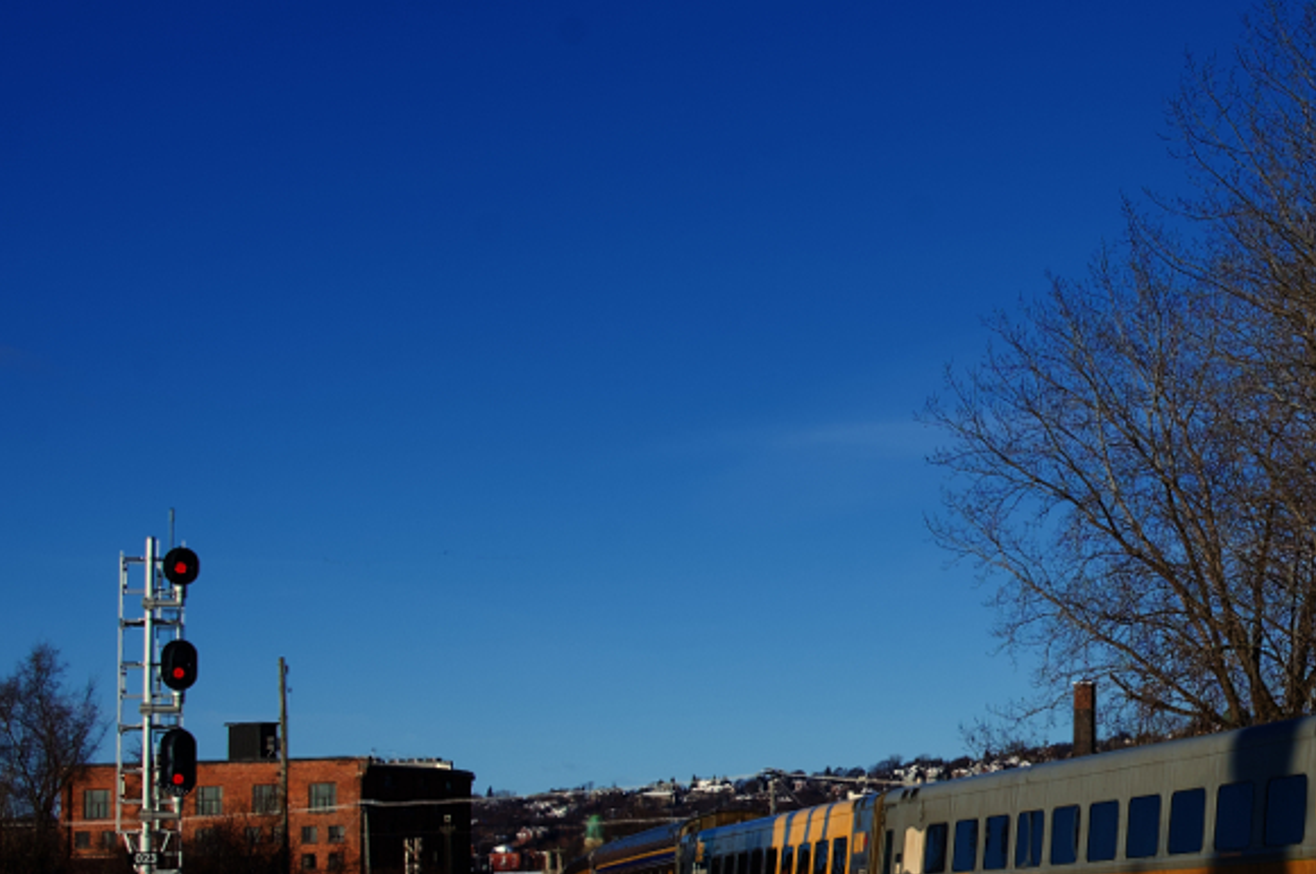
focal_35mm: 97
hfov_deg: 20.1
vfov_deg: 14.0
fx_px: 3542
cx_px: 1436
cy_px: 595
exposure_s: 1/800
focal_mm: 44
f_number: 8
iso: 200
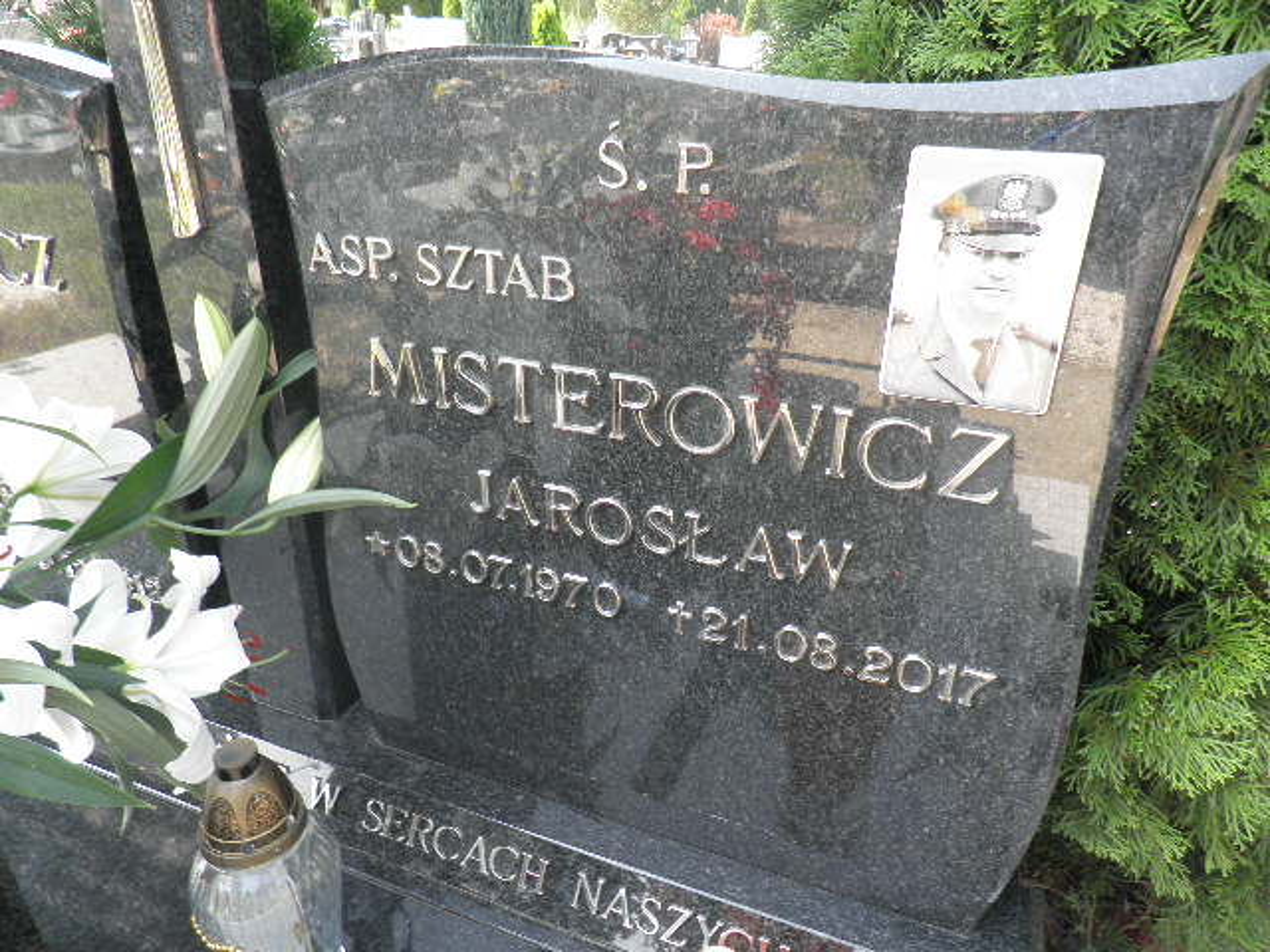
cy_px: 476
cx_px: 635
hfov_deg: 71.6
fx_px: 881
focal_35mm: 24
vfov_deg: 56.8
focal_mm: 4.3
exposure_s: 1/80
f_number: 3.3
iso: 64
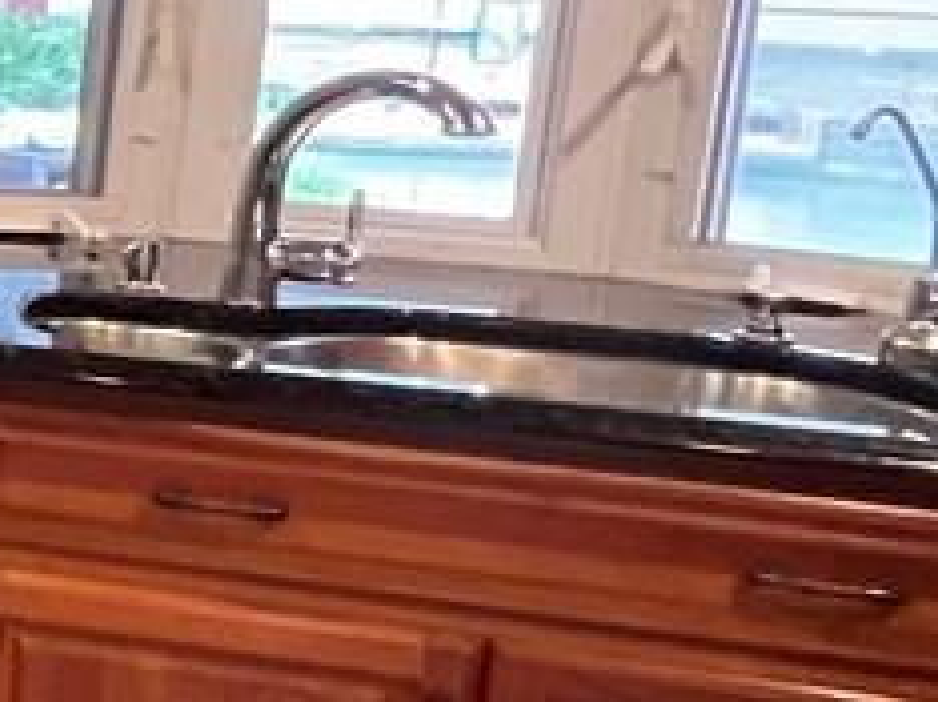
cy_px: 189
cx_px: -1539
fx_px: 2409
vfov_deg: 16.5
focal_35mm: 89
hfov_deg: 13.2
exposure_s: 1/60
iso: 640
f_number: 1.8
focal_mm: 1.57
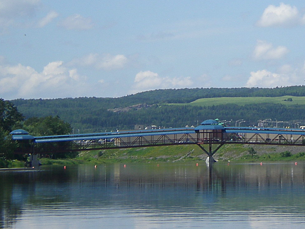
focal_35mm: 219
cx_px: 259
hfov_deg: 9.0
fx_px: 1929
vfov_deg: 6.8
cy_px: 54
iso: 50
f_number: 8
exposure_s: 1/168
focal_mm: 17.3
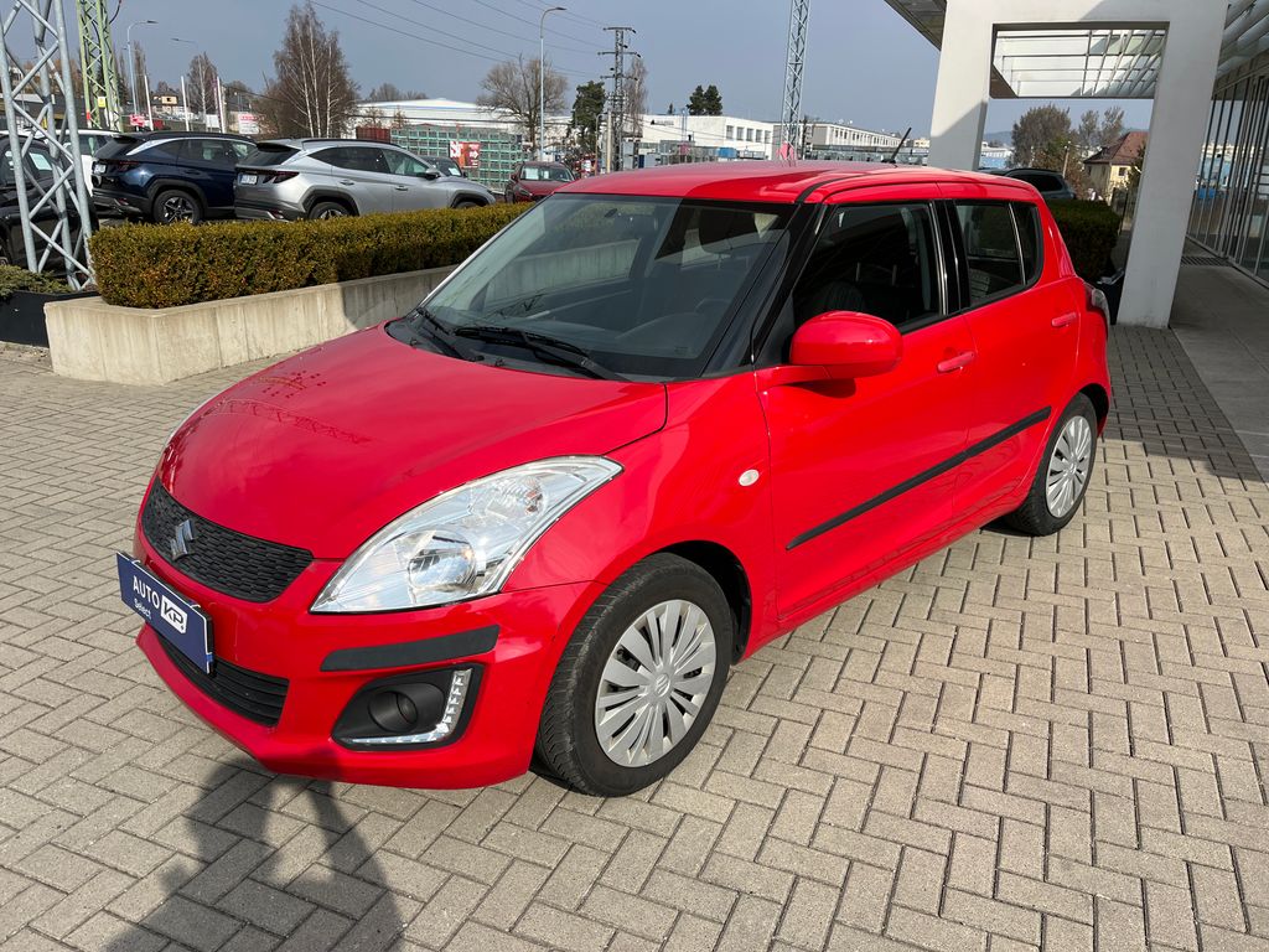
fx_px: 953
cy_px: 476
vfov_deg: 53.1
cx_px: 634
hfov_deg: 67.3
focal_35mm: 26
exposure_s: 1/3521
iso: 50
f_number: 1.6
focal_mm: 5.1
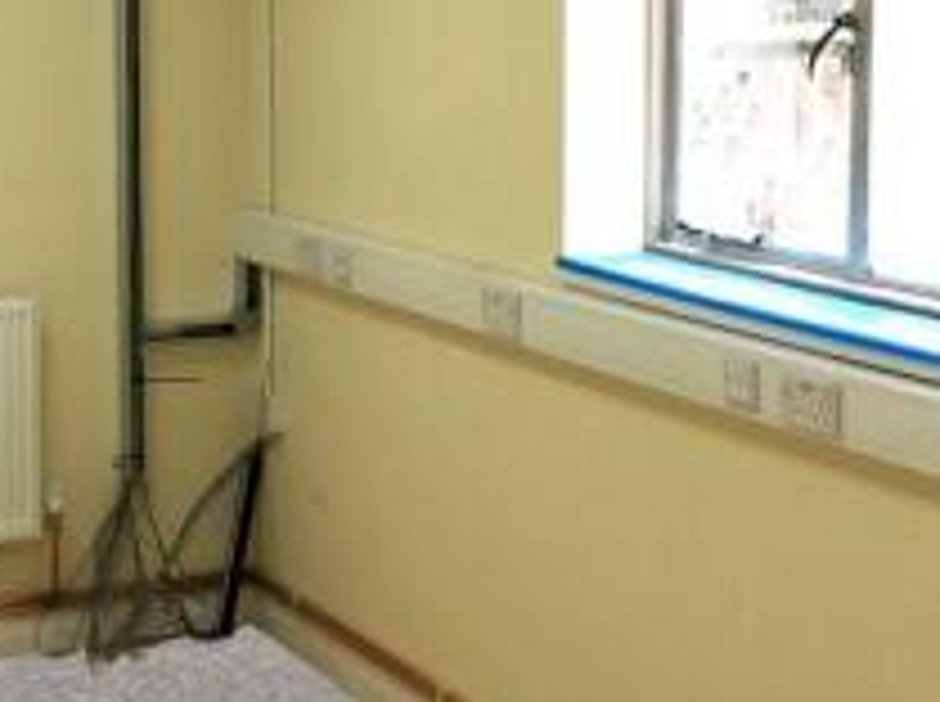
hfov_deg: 24.1
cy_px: 155
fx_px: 2196
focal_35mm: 81
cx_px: 344
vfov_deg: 18.0
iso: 25
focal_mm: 4.15
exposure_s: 1/100
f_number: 2.2
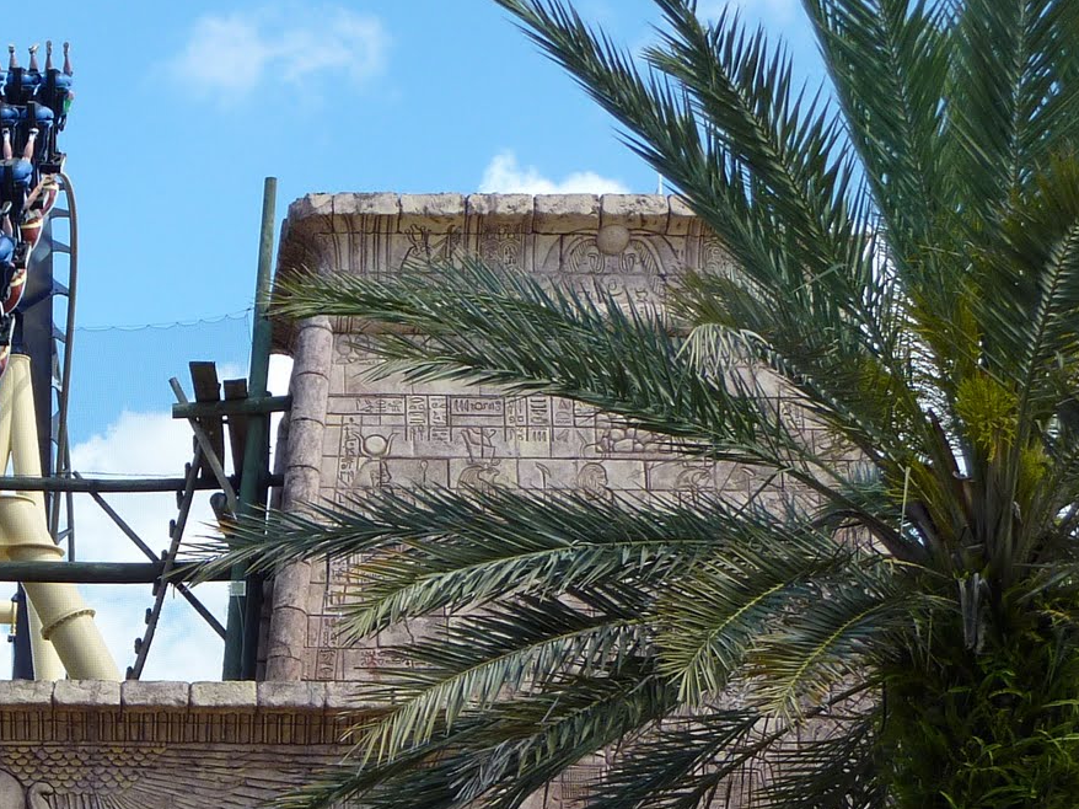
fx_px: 3272
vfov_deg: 13.9
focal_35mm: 105
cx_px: -11
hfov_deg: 18.2
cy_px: 765
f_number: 3.7
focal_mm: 7.3
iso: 125
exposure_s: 1/500
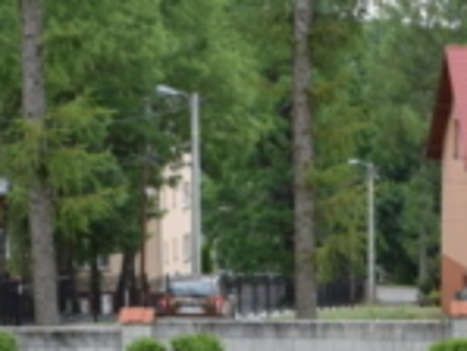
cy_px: 622
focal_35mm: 136
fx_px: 1836
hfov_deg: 14.2
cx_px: 523
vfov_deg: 10.3
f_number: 8
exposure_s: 1/250
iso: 360
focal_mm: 22
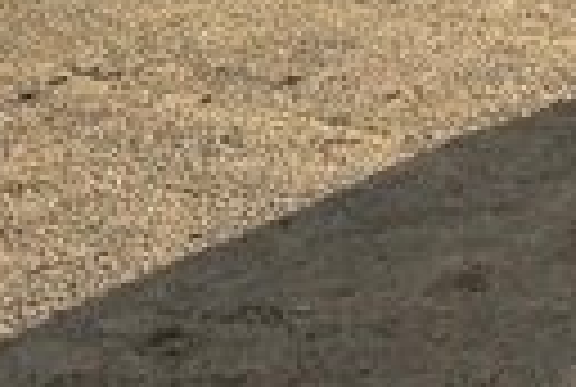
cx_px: 1431
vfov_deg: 8.2
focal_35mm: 146
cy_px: -740
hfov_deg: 11.4
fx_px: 2341
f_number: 1.78
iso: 100
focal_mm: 6.76
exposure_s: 1/3953
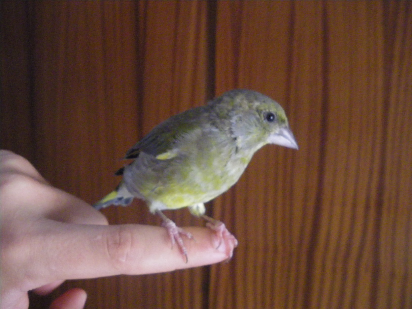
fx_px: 428
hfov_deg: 51.4
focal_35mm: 36
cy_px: 154
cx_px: 206
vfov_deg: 39.7
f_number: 3.5
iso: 800
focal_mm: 6.3
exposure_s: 1/40
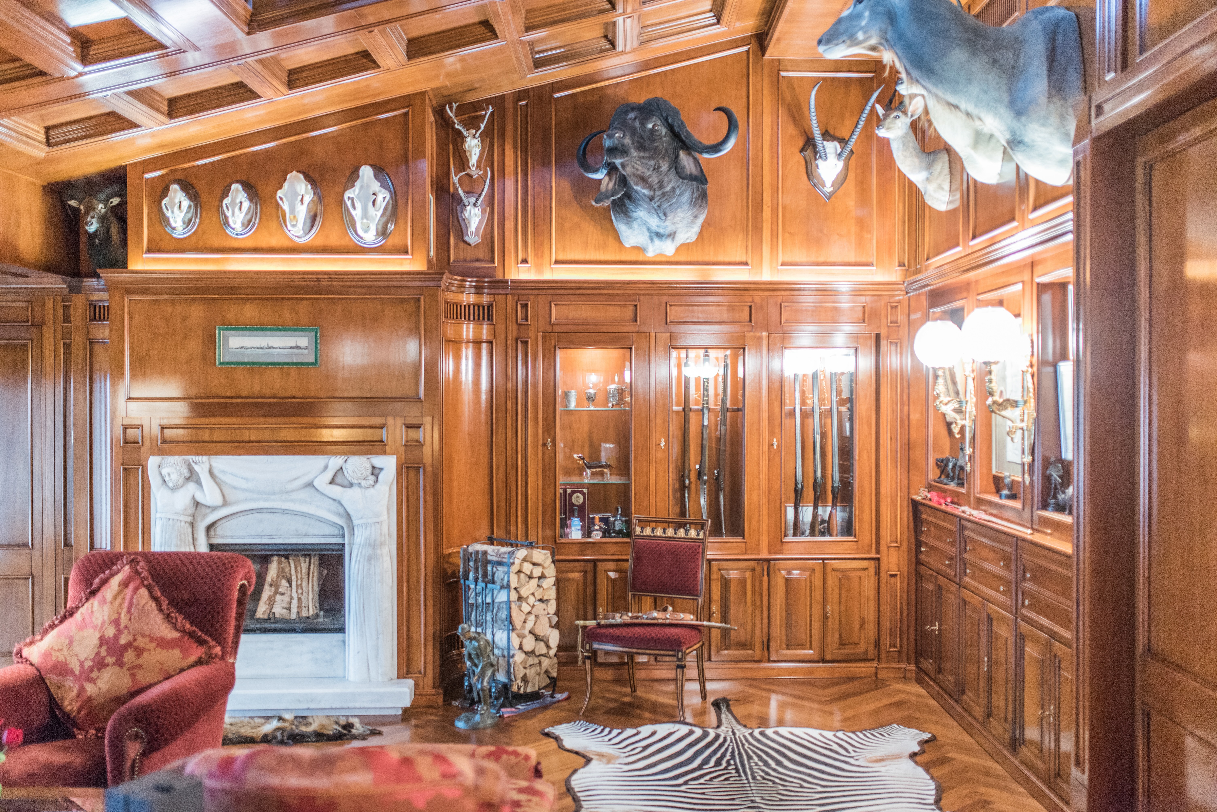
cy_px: 406
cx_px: 608
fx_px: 1184
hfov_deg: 54.4
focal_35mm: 35
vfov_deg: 37.9
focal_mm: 35
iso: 1000
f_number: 1.4
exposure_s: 1/100
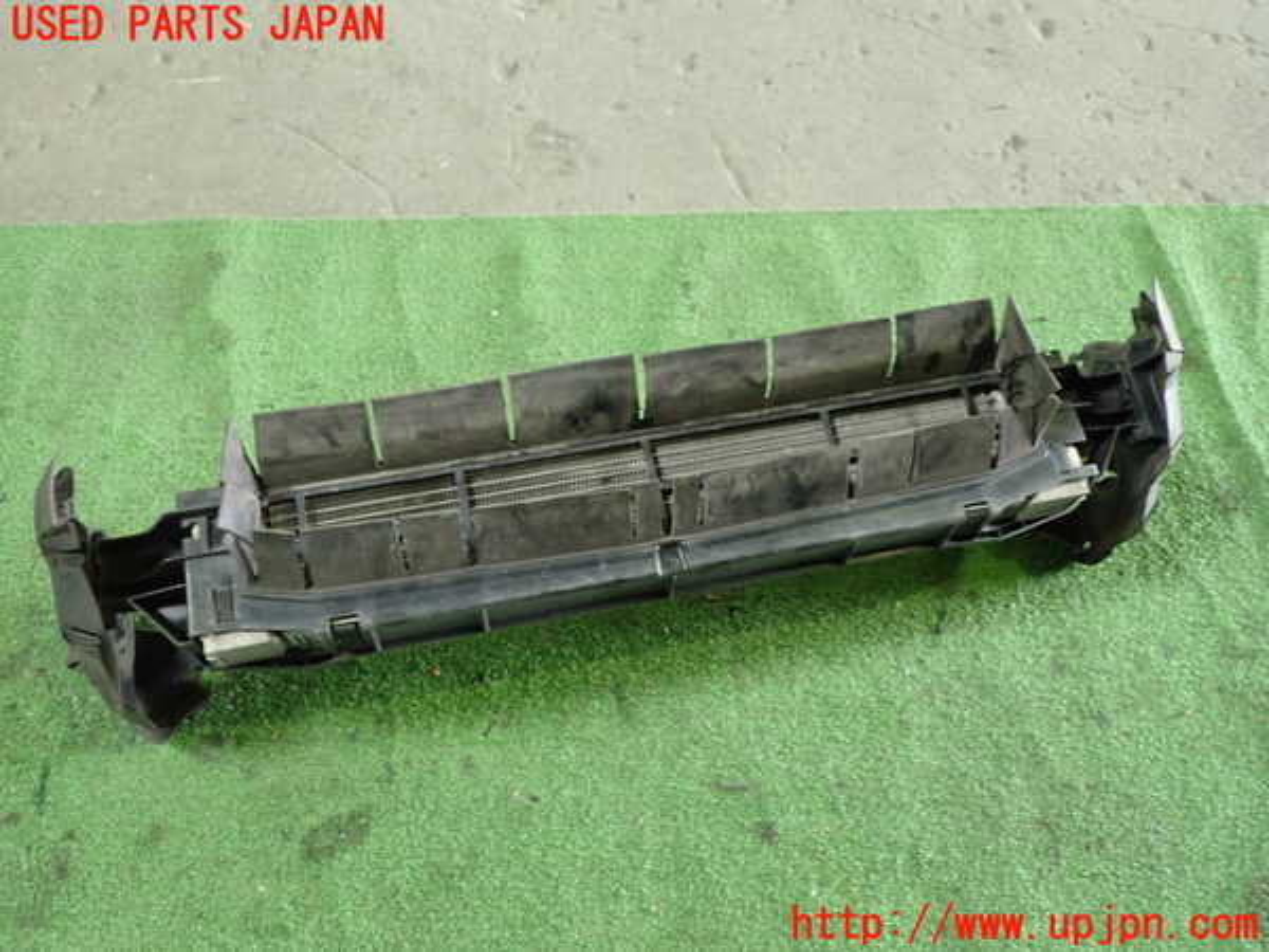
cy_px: 476
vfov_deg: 46.8
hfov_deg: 60.0
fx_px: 1100
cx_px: 634
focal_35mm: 30
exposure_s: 1/30
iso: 640
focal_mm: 5.4
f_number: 2.3
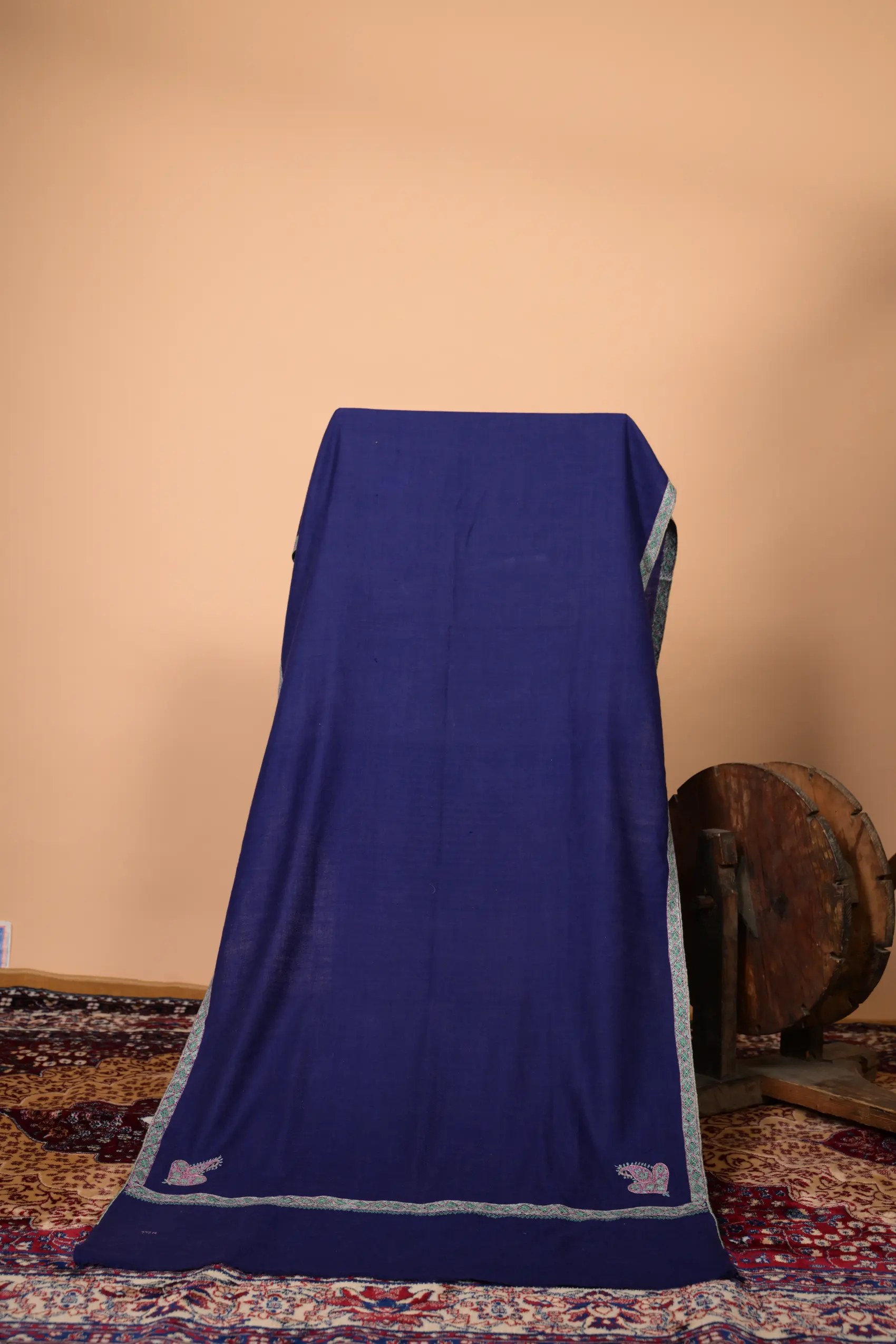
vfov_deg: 41.1
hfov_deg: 28.1
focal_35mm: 48
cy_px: 672
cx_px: 448
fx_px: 1792
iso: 160
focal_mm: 48
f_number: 6.3
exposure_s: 1/200
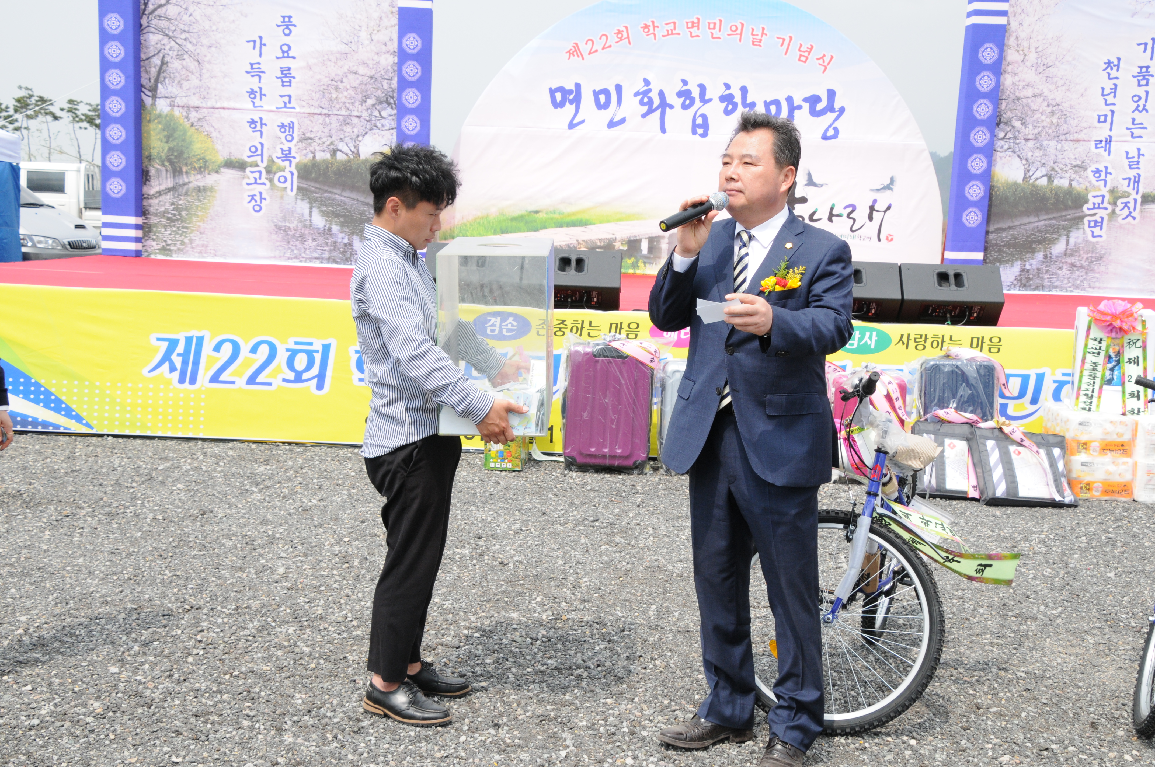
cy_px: 384
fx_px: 1442
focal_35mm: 45
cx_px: 578
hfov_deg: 43.7
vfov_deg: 29.8
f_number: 11
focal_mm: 30
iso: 500
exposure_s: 1/500
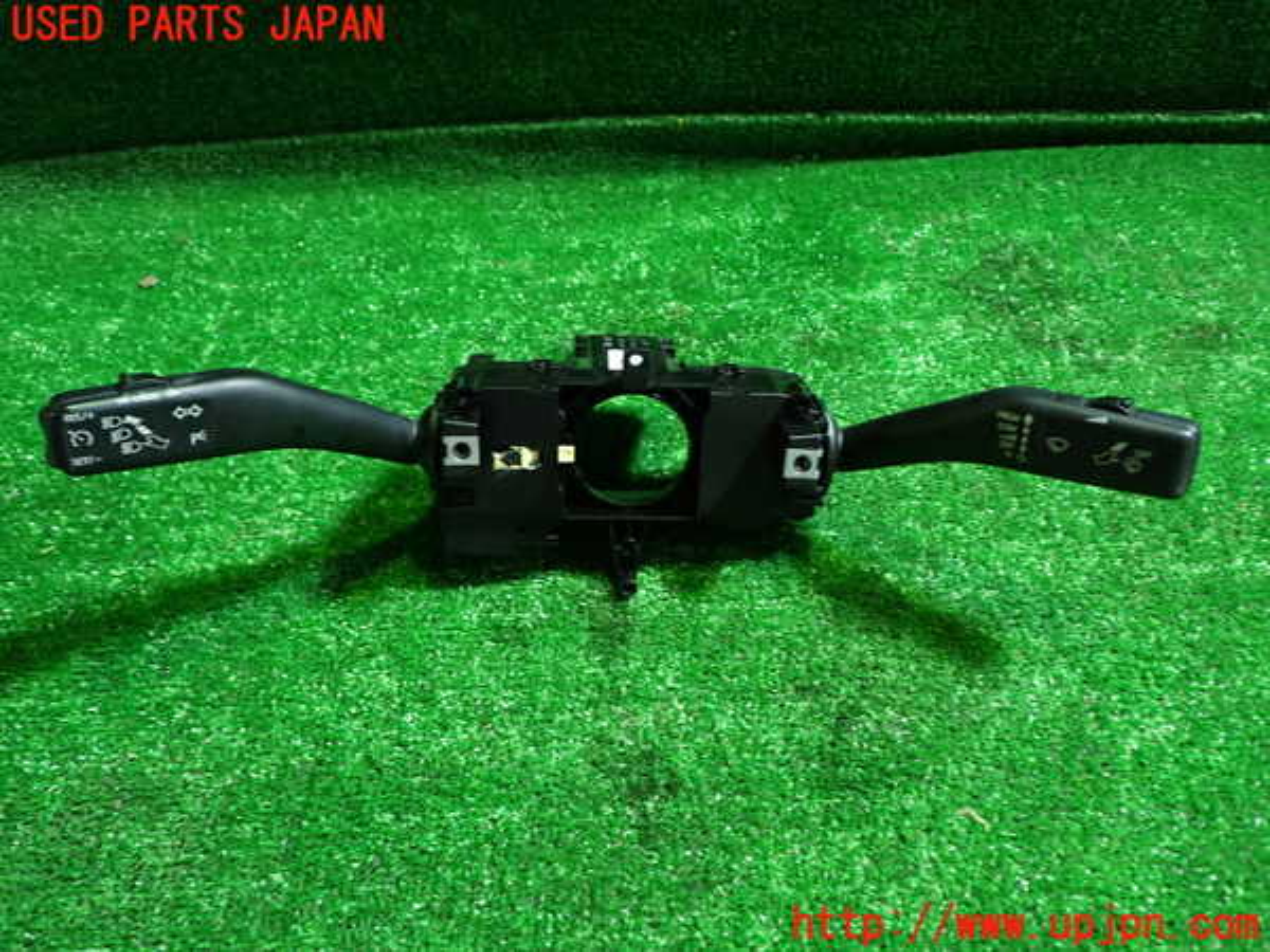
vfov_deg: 46.8
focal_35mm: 30
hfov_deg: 60.0
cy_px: 476
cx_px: 635
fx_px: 1101
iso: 320
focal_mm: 5.4
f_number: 2.3
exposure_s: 1/30
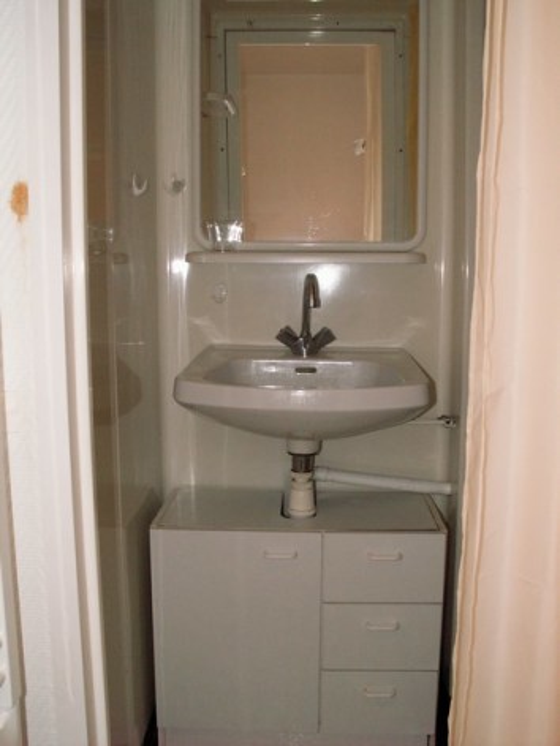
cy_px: 373
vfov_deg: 52.6
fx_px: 755
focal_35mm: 35
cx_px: 280
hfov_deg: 40.7
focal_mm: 5.86
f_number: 2.8
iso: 160
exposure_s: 1/40
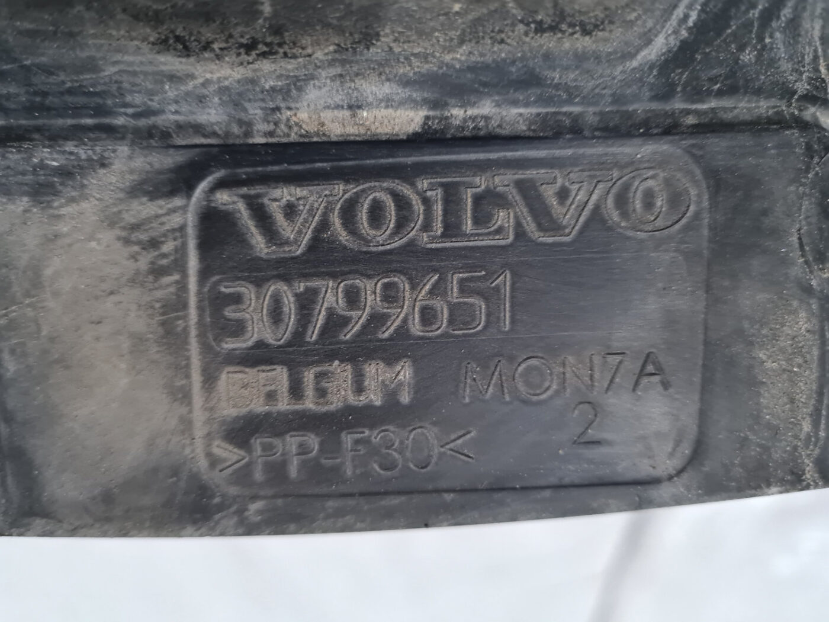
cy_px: 311
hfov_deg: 67.3
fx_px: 623
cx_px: 414
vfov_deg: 53.1
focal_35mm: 26
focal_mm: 5.4
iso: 800
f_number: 1.8
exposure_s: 1/25
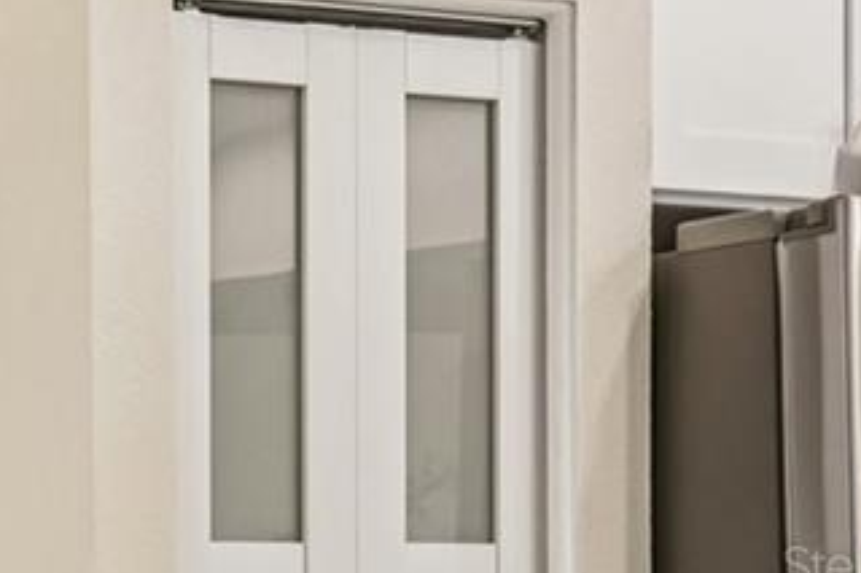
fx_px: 1912
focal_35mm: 80
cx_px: -1130
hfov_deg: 15.6
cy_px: 565
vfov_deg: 16.7
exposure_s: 1/25
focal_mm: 16
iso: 400
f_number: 8
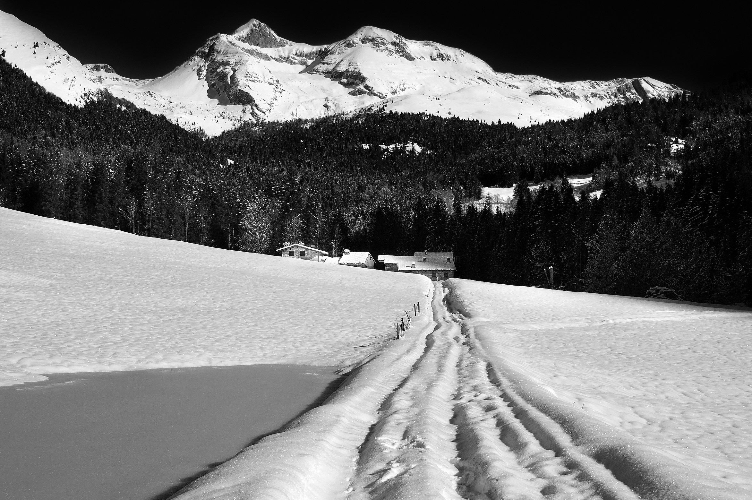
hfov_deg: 45.5
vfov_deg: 31.1
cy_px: 252
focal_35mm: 43
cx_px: 382
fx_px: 897
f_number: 11
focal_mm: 28
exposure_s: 1/1250
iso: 200
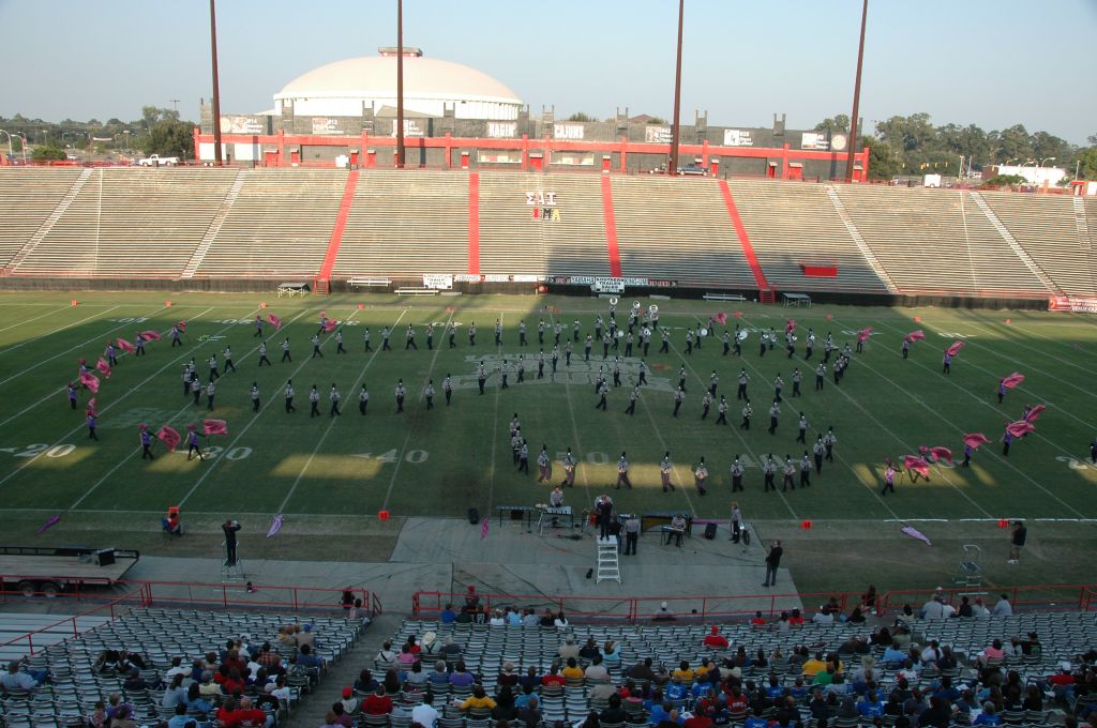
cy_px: 364
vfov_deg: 43.5
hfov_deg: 62.0
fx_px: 913
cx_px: 548
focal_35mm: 30
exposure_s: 1/200
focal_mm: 20
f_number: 7.1
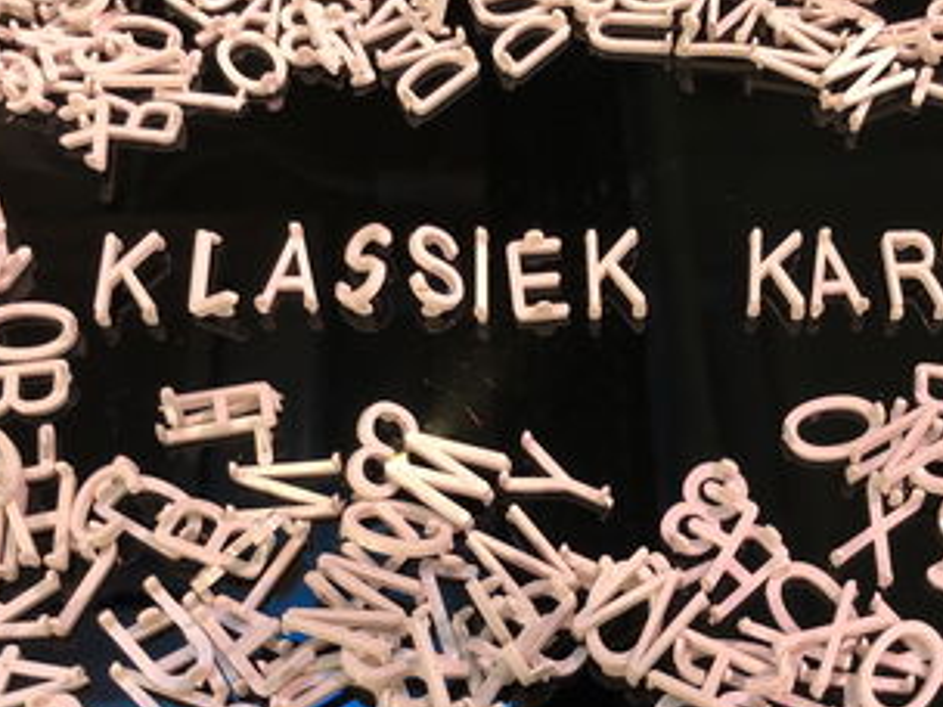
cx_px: 682
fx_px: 1417
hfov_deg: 36.1
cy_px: 366
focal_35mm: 52
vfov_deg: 28.0
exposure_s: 1/17
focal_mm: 4
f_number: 1.8
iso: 64
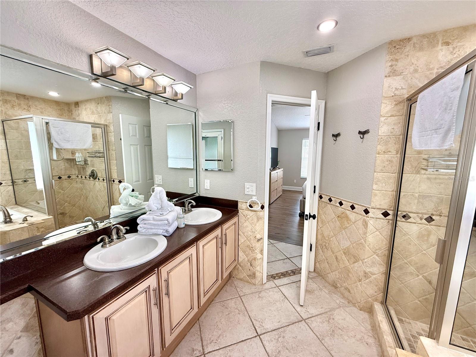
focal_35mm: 14
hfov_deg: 102.1
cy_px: 178
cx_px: 238
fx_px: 193
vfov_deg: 85.7
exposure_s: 1/120
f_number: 2.2
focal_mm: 2.22
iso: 160
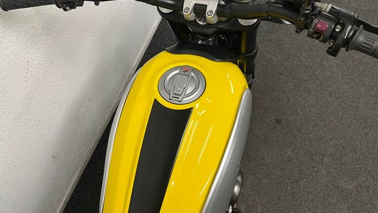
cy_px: 80
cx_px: 187
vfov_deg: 40.0
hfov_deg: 66.0
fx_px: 291
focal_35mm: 29
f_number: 1.6
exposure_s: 1/50
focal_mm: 5.1
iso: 80
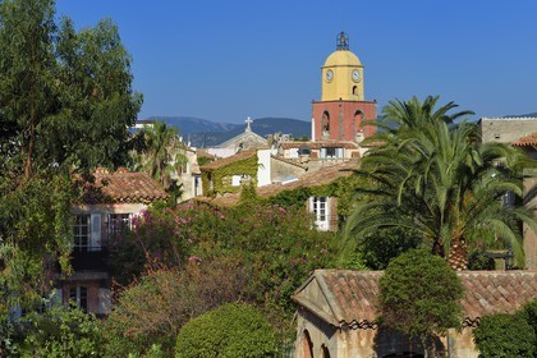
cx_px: 268
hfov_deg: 28.8
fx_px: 1044
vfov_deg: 19.5
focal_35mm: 70
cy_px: 179
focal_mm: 70
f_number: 13
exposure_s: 1/320
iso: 200
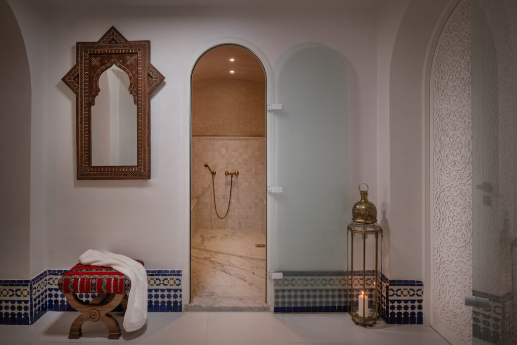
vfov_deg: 53.1
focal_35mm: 24
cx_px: 258
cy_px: 172
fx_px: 345
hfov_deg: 73.7
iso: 400
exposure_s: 1/15
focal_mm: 16
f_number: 8
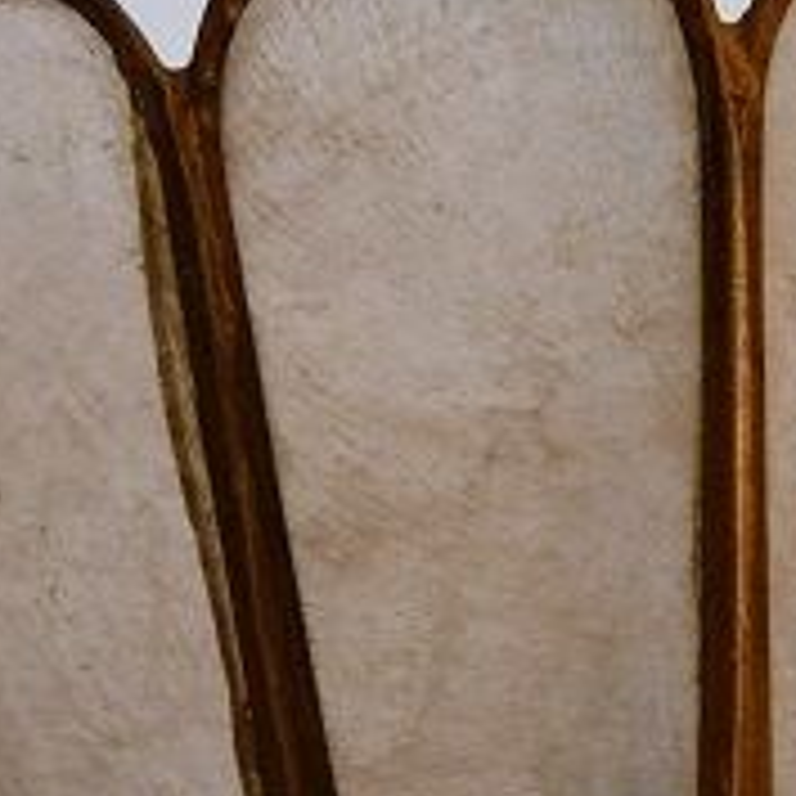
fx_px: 5047
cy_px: 508
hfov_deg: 9.0
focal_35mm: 194
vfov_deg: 9.0
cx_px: 612
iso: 400
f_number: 3.4
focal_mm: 14.4
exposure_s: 1/40
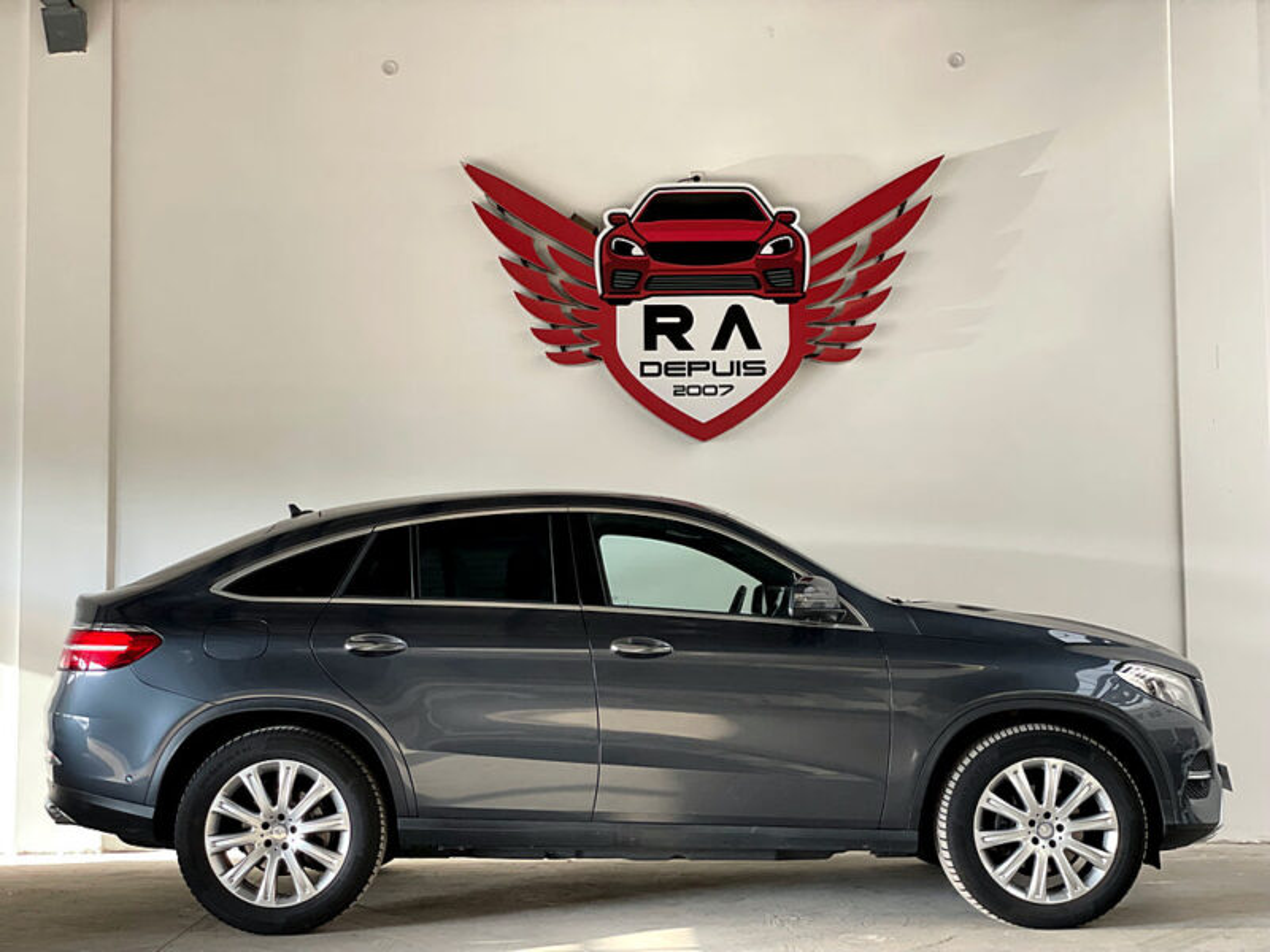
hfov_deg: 36.8
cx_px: 635
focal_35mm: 52
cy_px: 476
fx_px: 1908
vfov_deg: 28.0
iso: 250
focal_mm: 6
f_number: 2
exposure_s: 1/111
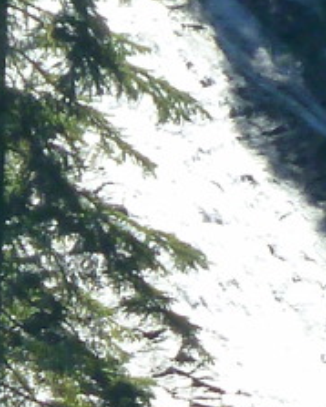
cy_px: 402
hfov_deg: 1.1
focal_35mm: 1398
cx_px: 171
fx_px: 16826
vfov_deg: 1.4
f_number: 5.9
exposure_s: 1/125
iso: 160
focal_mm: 36
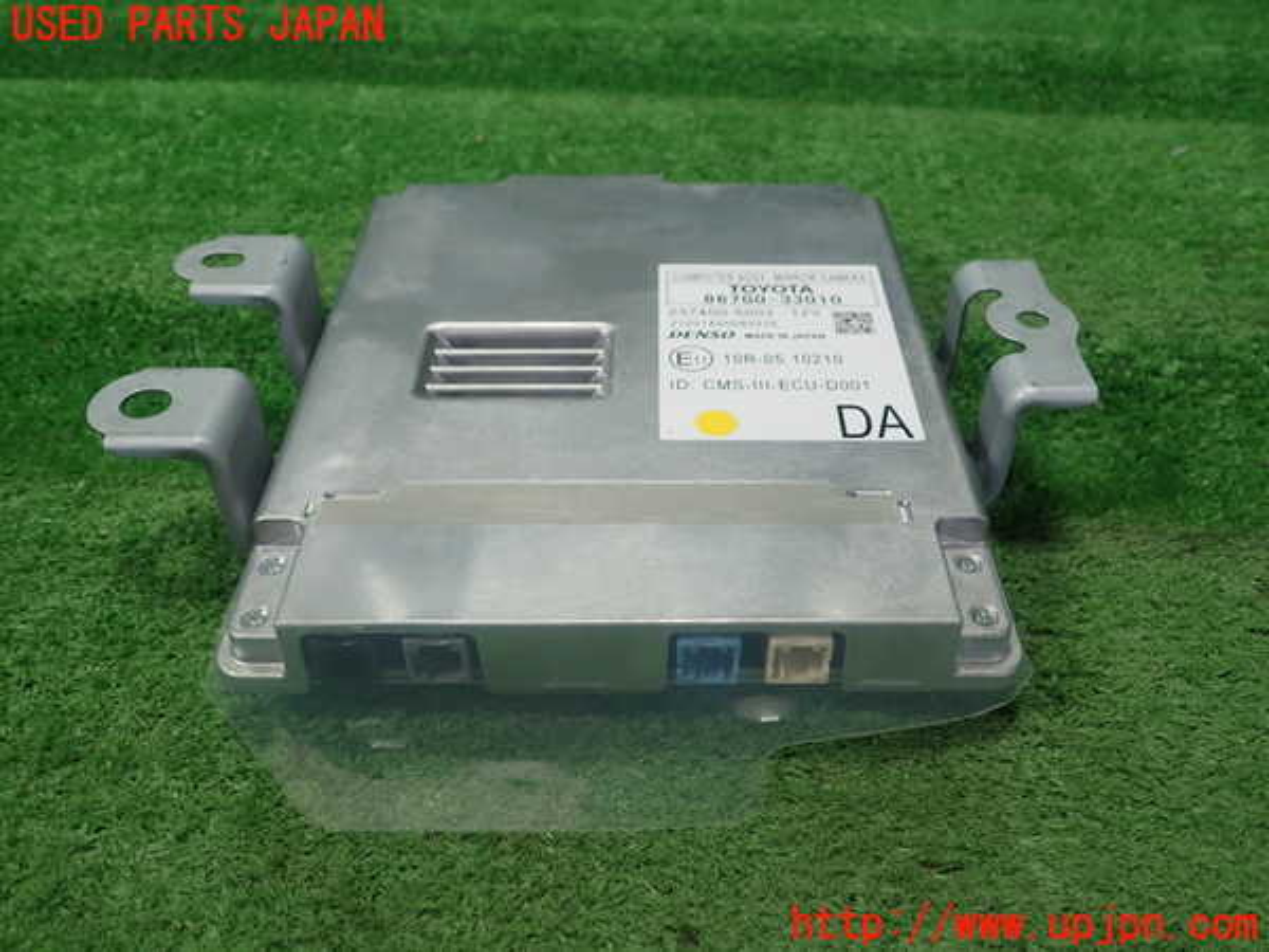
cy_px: 476
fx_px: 1100
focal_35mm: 30
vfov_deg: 46.8
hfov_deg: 60.0
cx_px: 634
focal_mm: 5.5
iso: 160
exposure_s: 1/125
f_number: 2.3
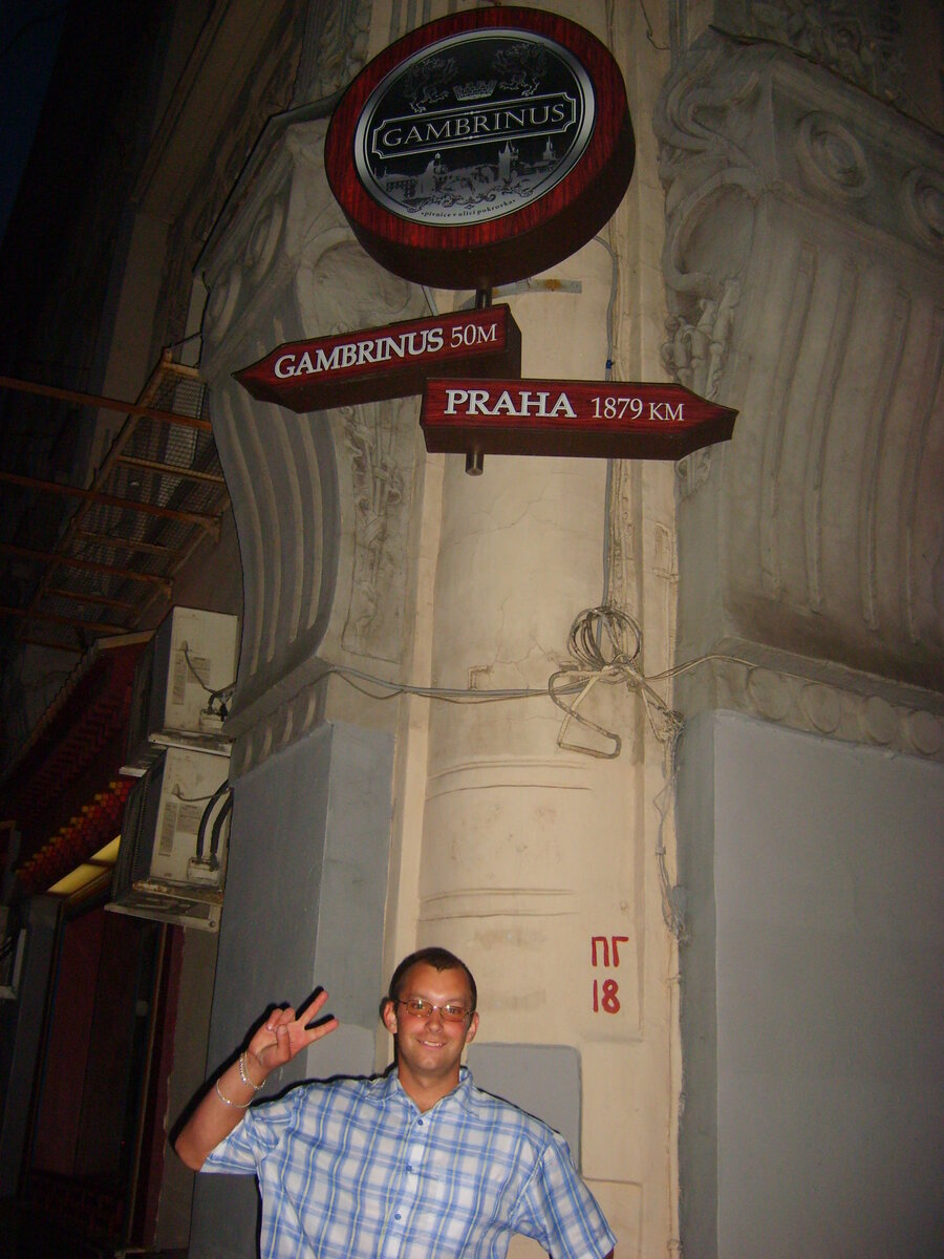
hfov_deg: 40.7
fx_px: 1273
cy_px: 630
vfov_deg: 52.6
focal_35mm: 35
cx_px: 472
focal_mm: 5.8
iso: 192
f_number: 2.8
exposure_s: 1/350
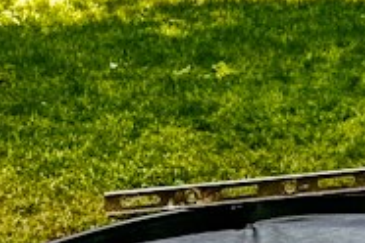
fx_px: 1632
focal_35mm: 161
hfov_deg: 12.7
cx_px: 275
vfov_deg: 8.0
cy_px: 543
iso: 80
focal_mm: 6.86
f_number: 1.8
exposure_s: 1/340
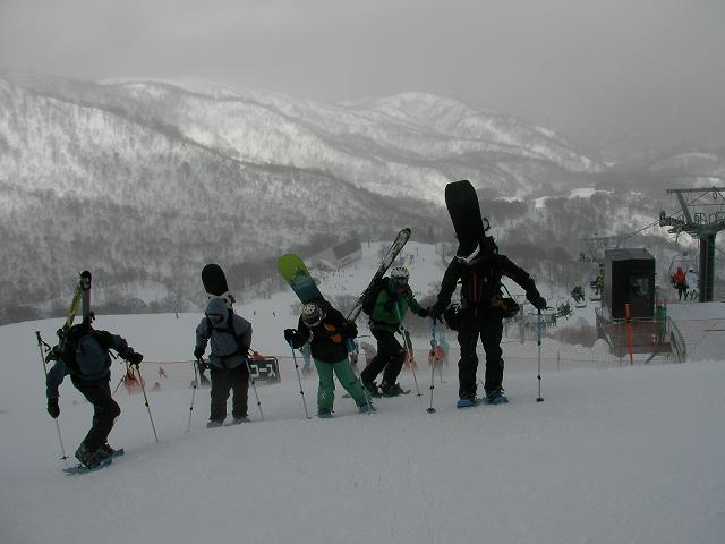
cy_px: 272
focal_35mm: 38
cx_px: 362
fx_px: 796
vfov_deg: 37.7
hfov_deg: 49.0
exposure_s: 1/761
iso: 50
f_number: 5.6
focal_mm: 6.3
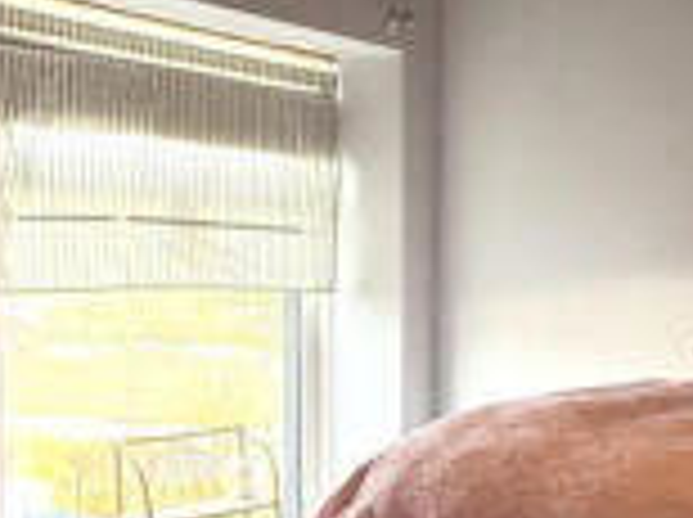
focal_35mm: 53
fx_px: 1059
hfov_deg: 35.6
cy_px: 327
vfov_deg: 27.4
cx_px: 502
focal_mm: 2.22
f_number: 2.2
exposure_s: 1/99
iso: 160
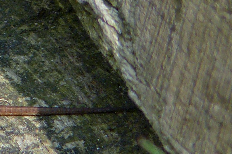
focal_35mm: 1808
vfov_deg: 0.8
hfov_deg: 1.1
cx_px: -135
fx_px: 11653
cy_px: 129
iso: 100
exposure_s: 1/200
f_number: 4.5
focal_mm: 72
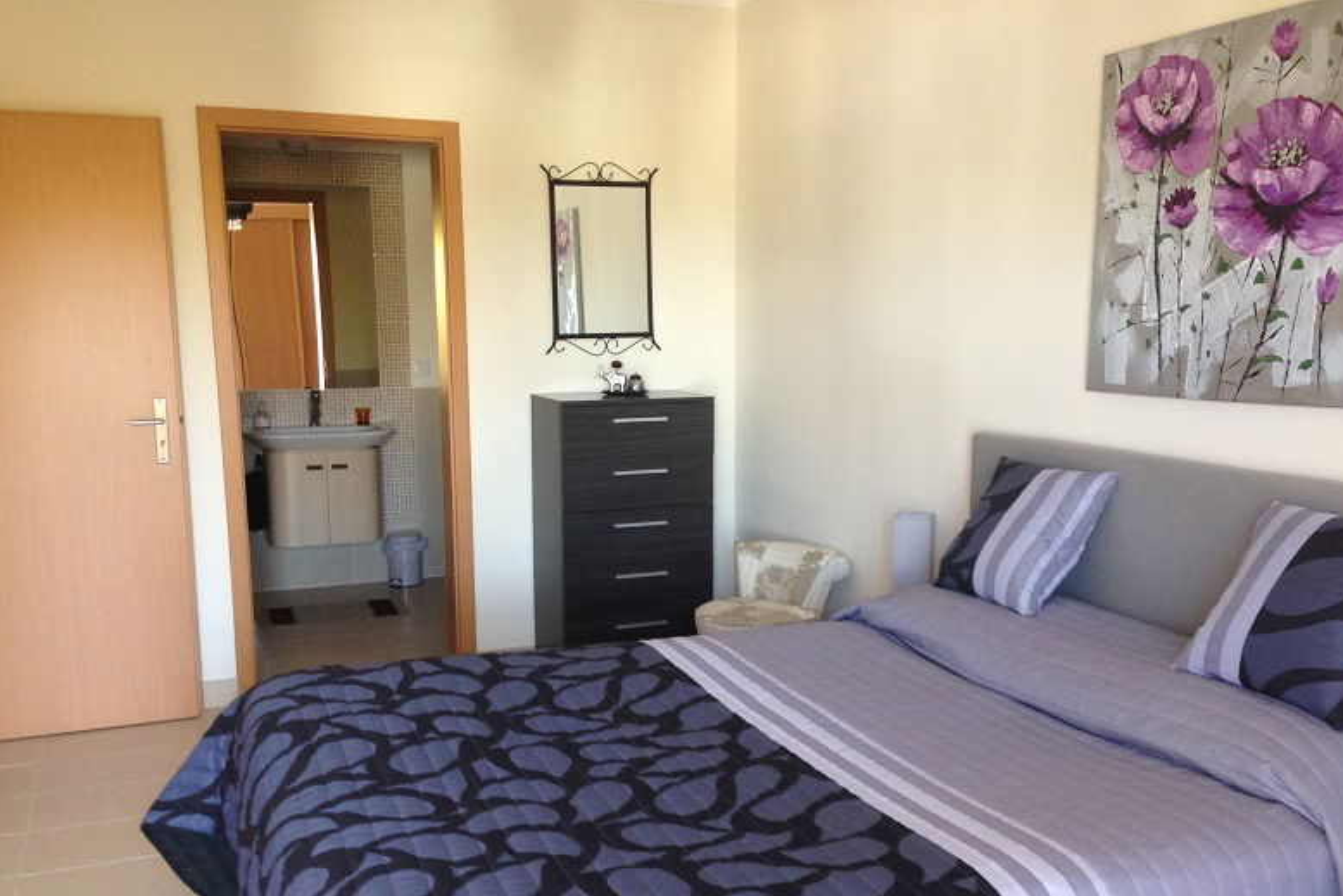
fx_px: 1343
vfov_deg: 36.8
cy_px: 527
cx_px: 690
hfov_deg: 53.1
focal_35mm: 36
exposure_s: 1/20
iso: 125
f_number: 2.4
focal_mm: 4.12
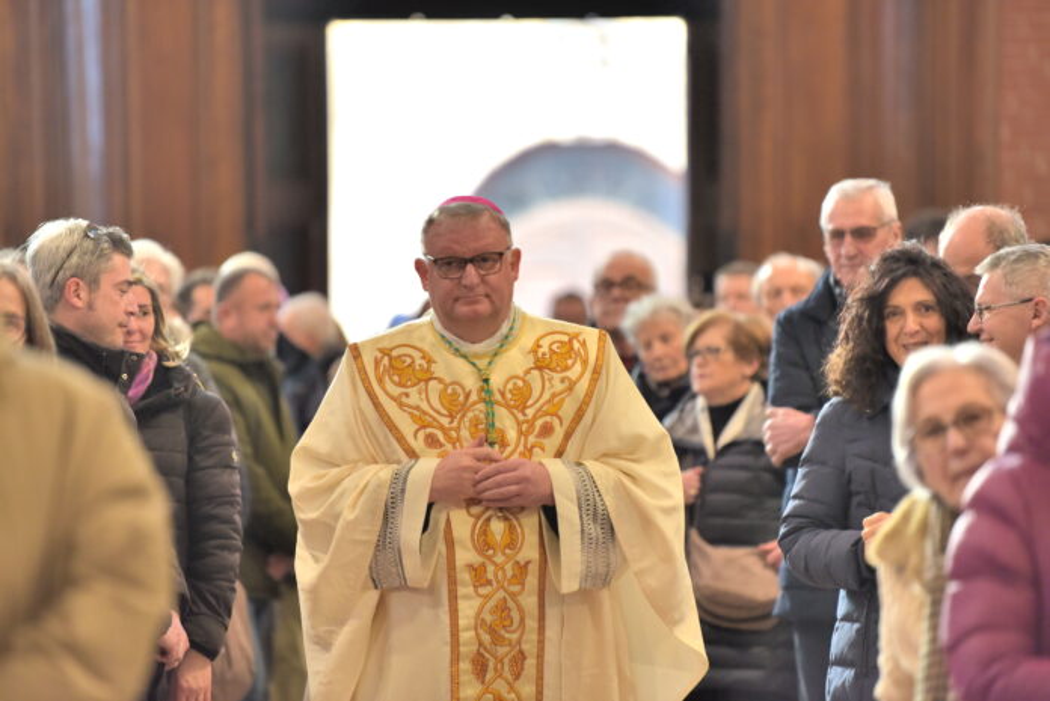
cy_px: 350
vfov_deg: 6.9
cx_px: 525
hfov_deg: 10.3
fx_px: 5837
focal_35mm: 200
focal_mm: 200
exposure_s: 1/125
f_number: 2.8
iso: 1250
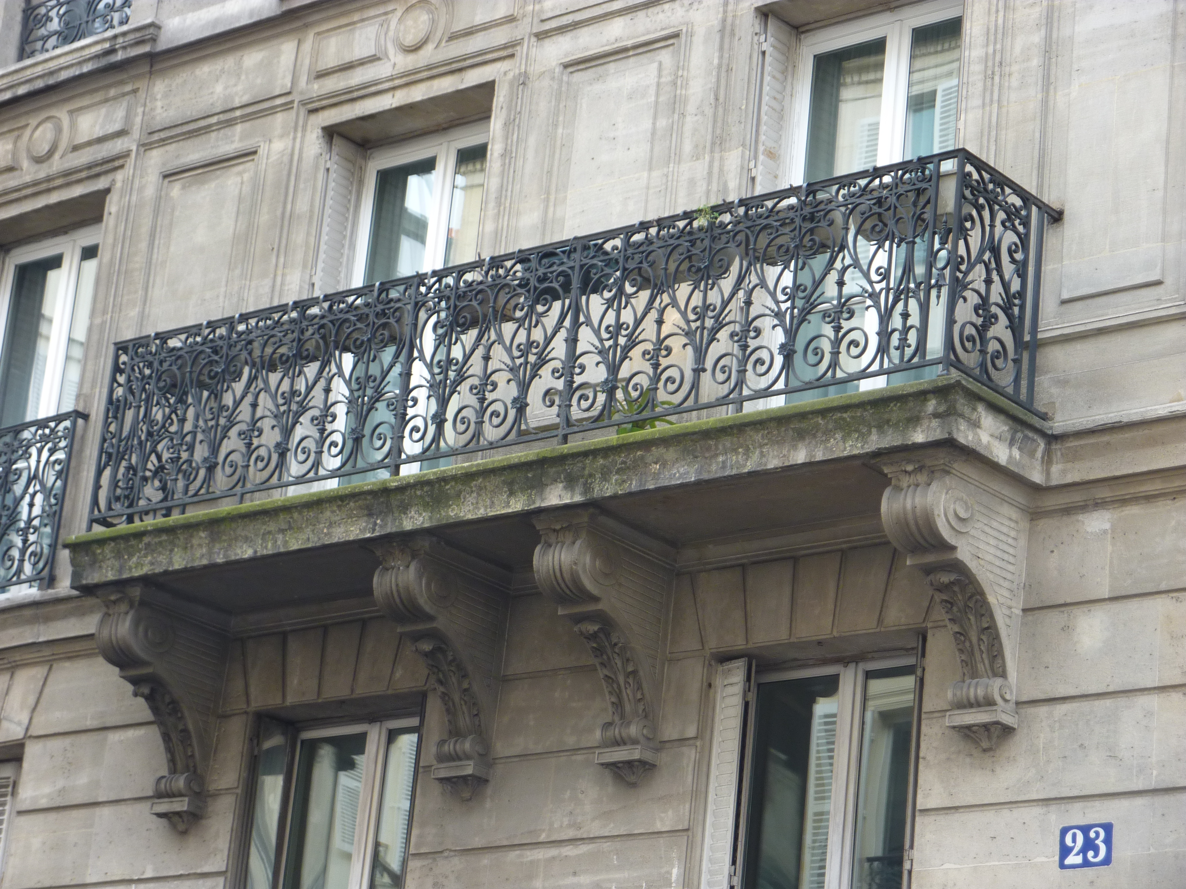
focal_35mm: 104
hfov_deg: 18.9
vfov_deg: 14.2
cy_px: 444
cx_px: 593
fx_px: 3563
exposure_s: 1/50
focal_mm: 17
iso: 125
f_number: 4.3
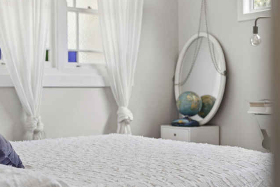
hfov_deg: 34.3
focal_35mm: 58
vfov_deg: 23.4
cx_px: 105
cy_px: 92
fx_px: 451
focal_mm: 46
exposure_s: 1/320
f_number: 2.8
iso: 800
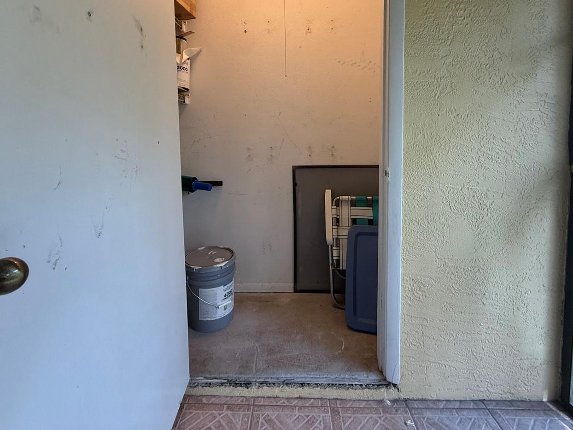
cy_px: 154
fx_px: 298
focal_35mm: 18
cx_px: 288
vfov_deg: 70.1
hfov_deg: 87.8
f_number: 2.2
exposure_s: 1/120
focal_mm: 2.22
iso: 320
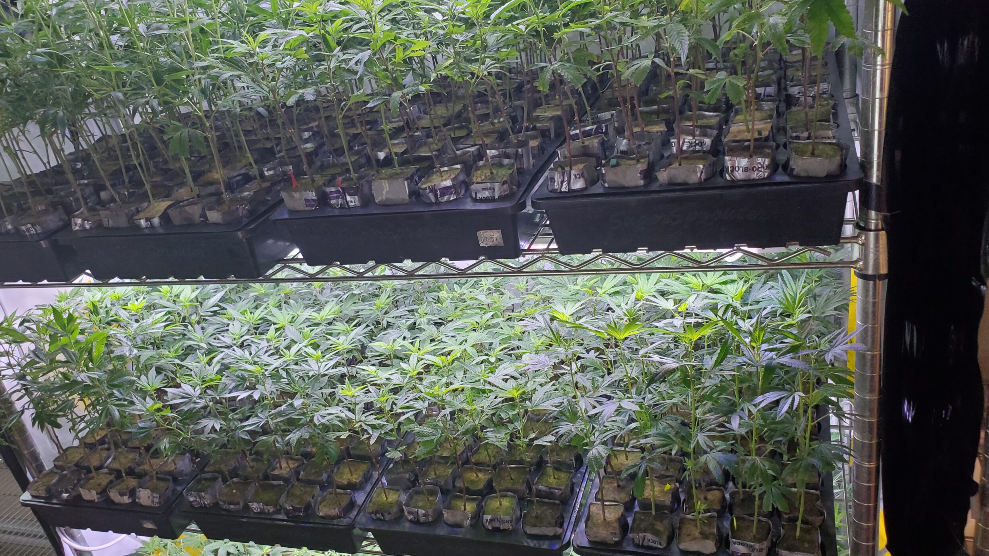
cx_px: 497
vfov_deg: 40.2
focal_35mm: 29
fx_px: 761
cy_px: 286
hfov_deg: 66.1
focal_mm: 4.3
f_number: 2.4
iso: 200
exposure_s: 1/120
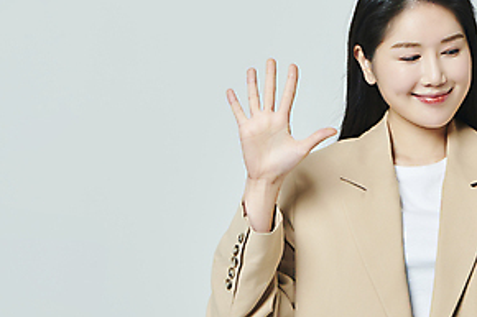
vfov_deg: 9.4
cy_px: 112
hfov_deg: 14.1
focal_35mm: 145
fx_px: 1920
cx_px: 314
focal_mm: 70
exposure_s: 1/125
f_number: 11
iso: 100
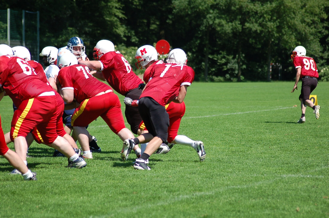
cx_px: 164
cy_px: 109
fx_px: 1847
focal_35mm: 202
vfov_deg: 6.8
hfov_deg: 10.2
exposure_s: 1/1250
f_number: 4.5
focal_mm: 135
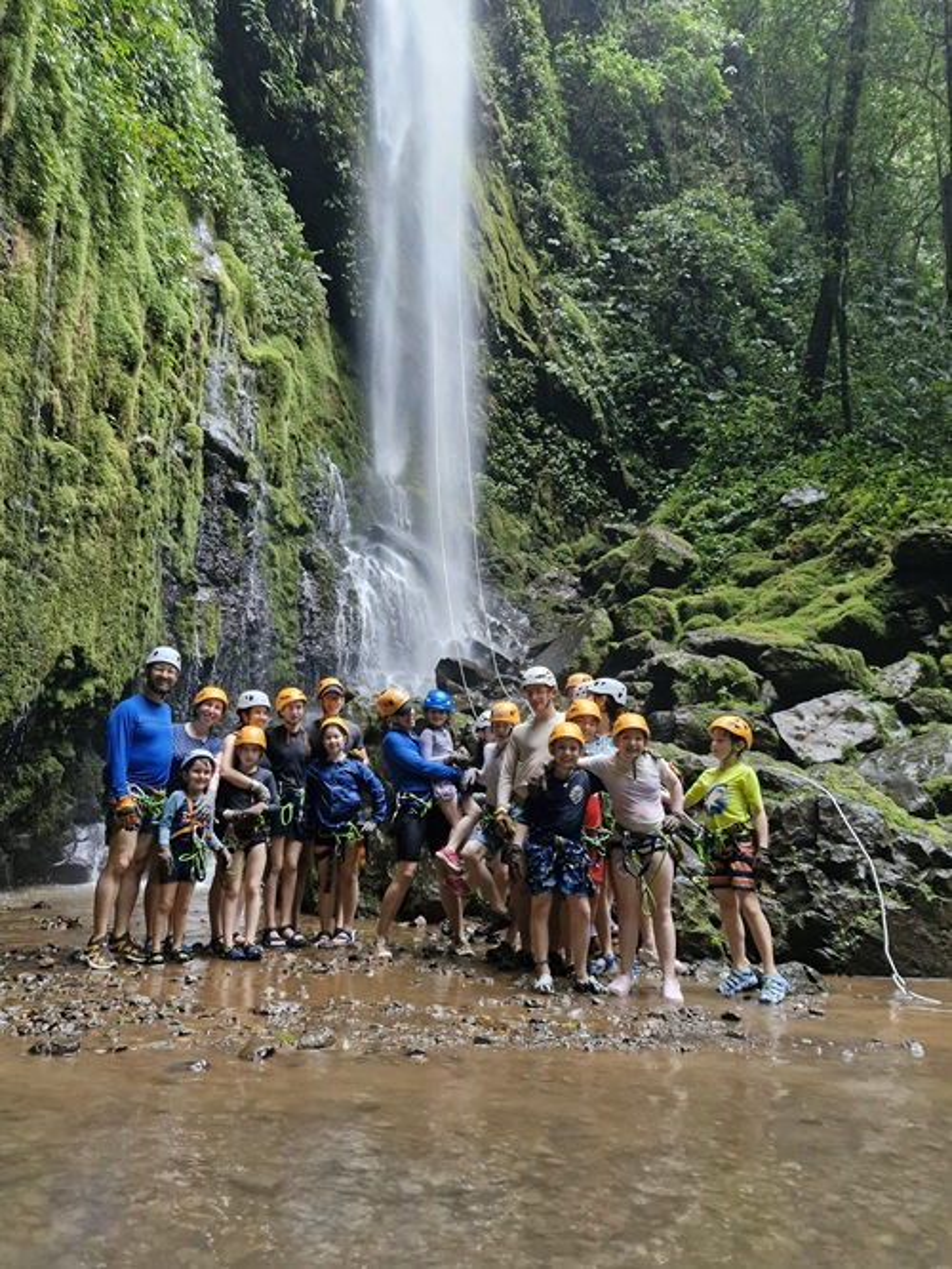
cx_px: 476
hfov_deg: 58.9
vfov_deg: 73.9
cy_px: 634
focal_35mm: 23
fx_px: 843
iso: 640
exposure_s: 1/120
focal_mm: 5.54
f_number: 1.8
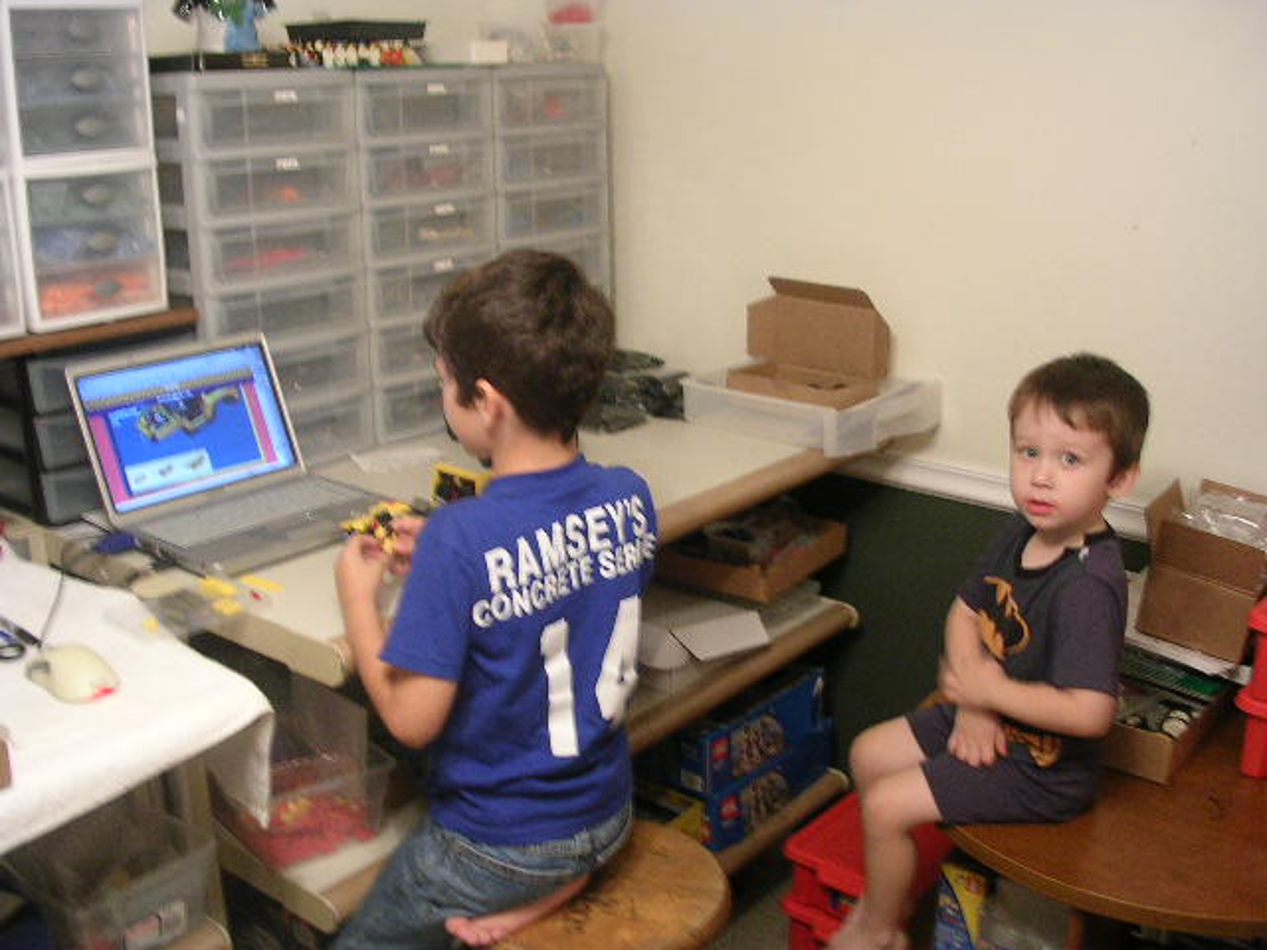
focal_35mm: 38
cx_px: 634
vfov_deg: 37.7
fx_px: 1391
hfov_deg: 49.0
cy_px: 475
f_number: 2.8
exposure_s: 1/5.9
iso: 92
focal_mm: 5.8
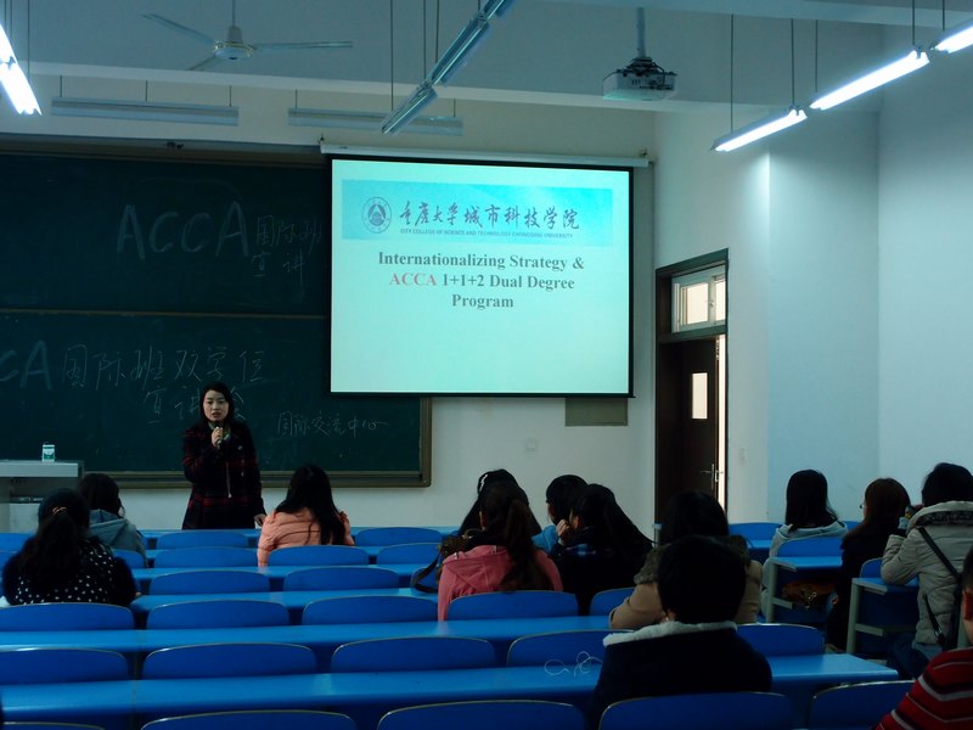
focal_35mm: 50
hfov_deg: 38.2
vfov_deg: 29.1
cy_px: 365
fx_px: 1405
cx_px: 486
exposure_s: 1/60
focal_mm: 10.83
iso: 200
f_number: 2.2
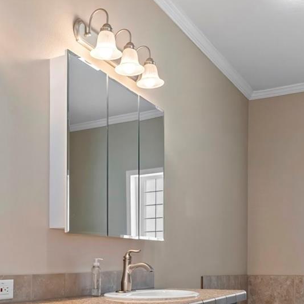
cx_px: 127
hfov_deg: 36.7
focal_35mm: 46
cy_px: 264
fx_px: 457
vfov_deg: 35.0
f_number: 8
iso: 1000
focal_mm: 12
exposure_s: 1/8
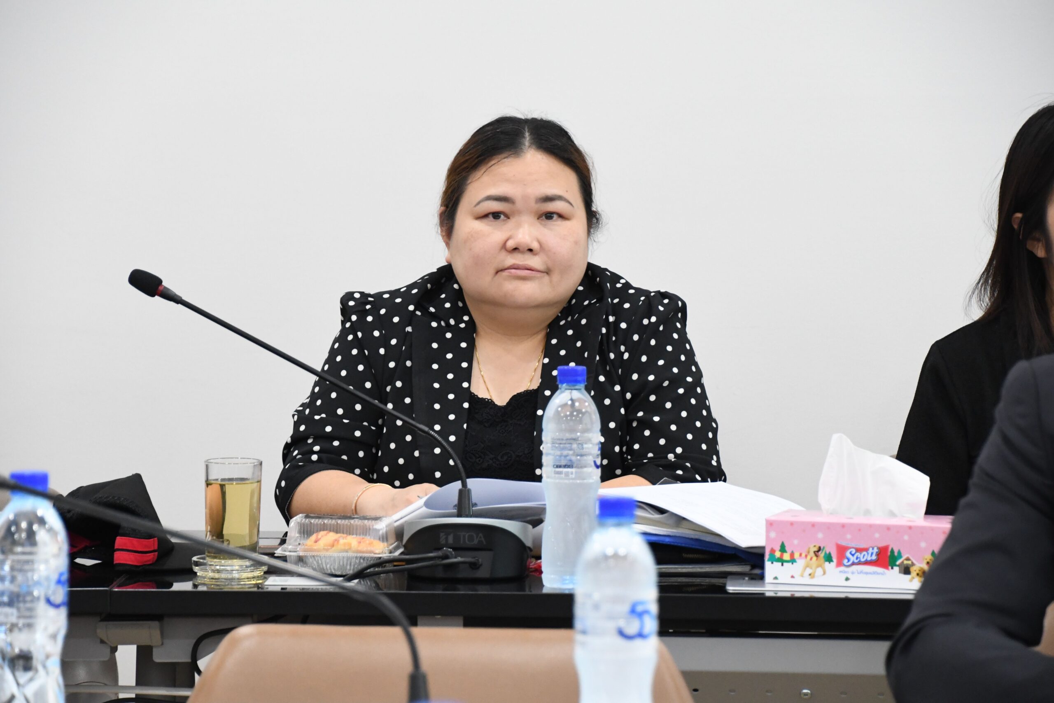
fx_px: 4831
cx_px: 527
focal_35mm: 165
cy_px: 352
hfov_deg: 12.5
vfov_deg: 8.3
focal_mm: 110
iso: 3200
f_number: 5.6
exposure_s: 1/60
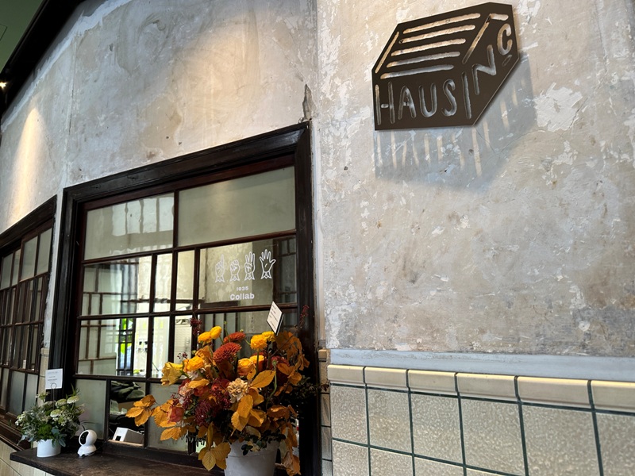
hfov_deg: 71.6
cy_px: 238
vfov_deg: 56.8
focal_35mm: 24
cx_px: 318
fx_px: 440
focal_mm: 6.86
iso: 160
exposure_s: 1/60
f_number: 1.78
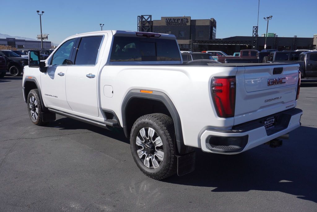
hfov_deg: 59.5
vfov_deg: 41.8
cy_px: 106
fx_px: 278
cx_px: 158
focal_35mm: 32
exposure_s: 1/400
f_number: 8
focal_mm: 21
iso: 100
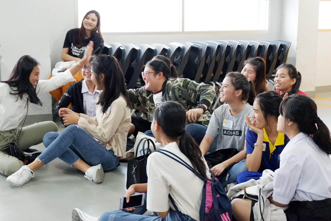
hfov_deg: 33.4
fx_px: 552
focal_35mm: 60
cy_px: 110
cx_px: 166
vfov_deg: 22.6
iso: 6400
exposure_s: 1/120
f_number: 5.3
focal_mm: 40.2
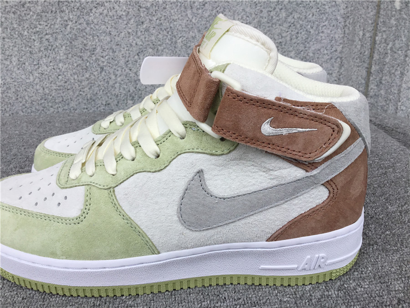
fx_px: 367
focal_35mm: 31
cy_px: 154
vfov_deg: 45.4
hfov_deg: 58.4
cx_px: 205
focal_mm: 3.3
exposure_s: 1/273
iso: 25
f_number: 2.4
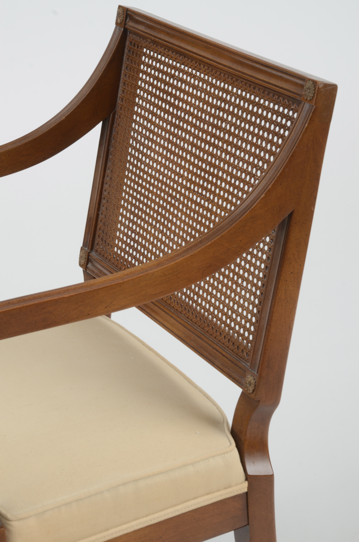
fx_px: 1578
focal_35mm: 105
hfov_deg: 13.0
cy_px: 271
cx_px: 180
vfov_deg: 19.5
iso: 200
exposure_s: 1/125
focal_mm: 70
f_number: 11
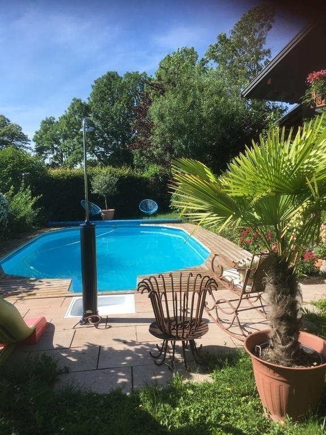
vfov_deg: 61.7
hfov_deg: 48.2
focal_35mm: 29
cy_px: 218
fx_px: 364
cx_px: 163
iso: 25
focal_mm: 4.15
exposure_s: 1/1374
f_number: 2.2
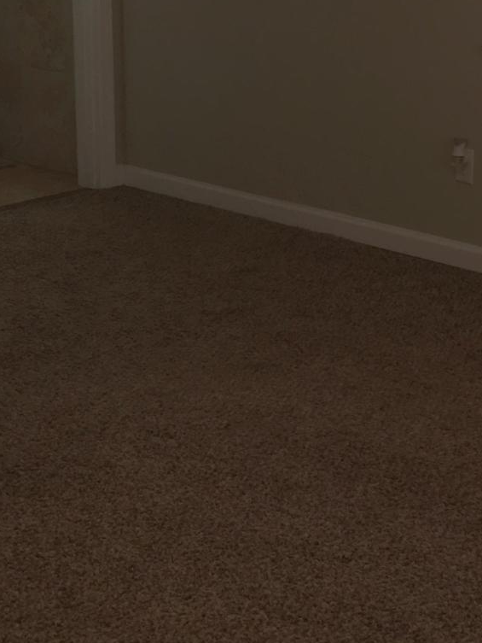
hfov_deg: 18.9
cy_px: 135
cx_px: 418
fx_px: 1429
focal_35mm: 77
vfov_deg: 24.9
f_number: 2.2
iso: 25
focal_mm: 4.15
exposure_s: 1/47
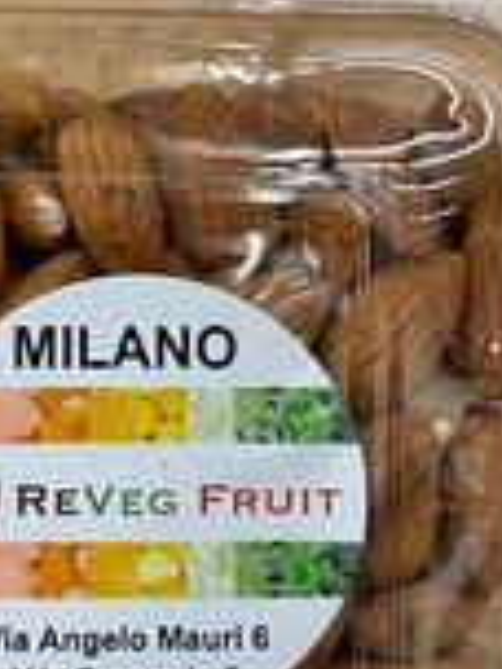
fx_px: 1412
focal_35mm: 73
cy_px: 282
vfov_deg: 26.6
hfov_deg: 20.0
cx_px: 132
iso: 100
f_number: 1.6
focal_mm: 4.2
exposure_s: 1/50
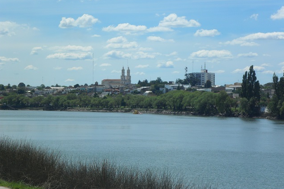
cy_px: 101
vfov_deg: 11.1
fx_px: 970
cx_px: 142
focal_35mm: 123
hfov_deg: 16.7
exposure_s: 1/750
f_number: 5.4
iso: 80
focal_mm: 21
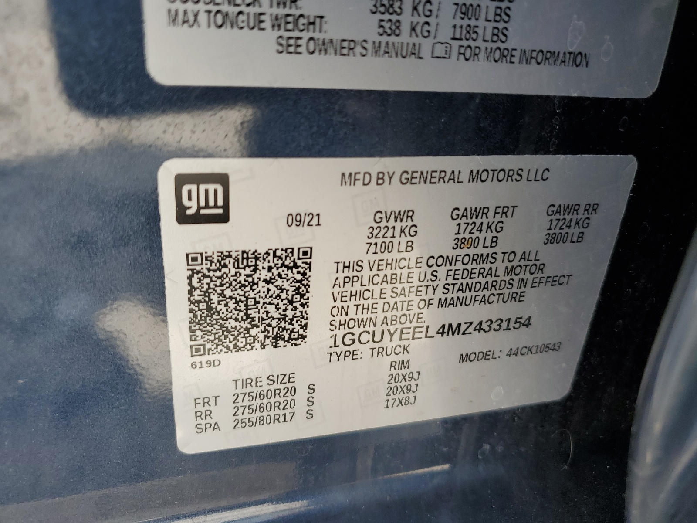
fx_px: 524
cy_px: 262
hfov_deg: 67.3
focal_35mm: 26
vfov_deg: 53.1
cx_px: 348
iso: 50
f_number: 1.5
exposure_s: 1/526
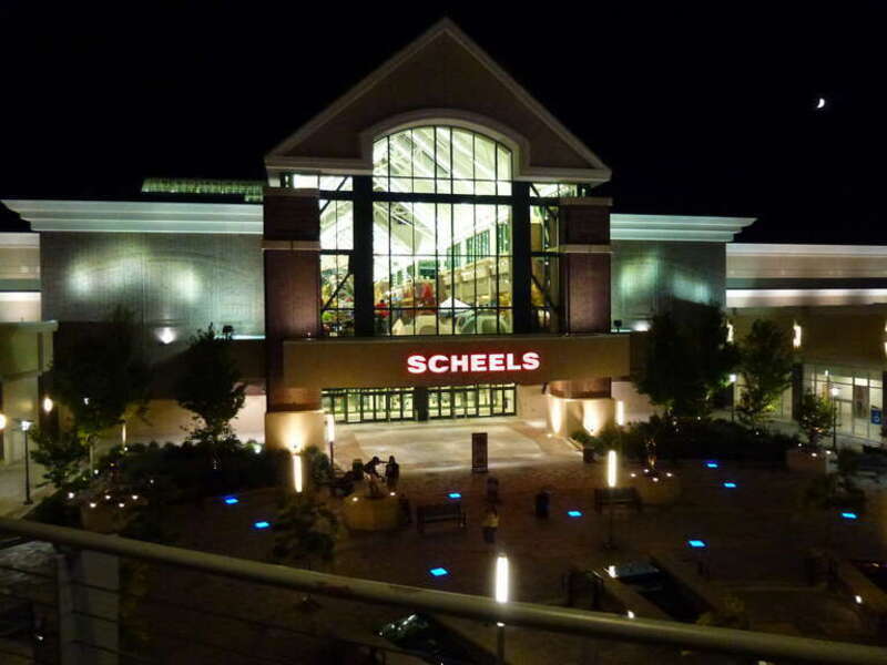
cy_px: 332
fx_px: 615
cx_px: 444
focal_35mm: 24
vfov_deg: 56.8
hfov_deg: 71.6
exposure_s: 1/25
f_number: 3.3
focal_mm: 4.3
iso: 800
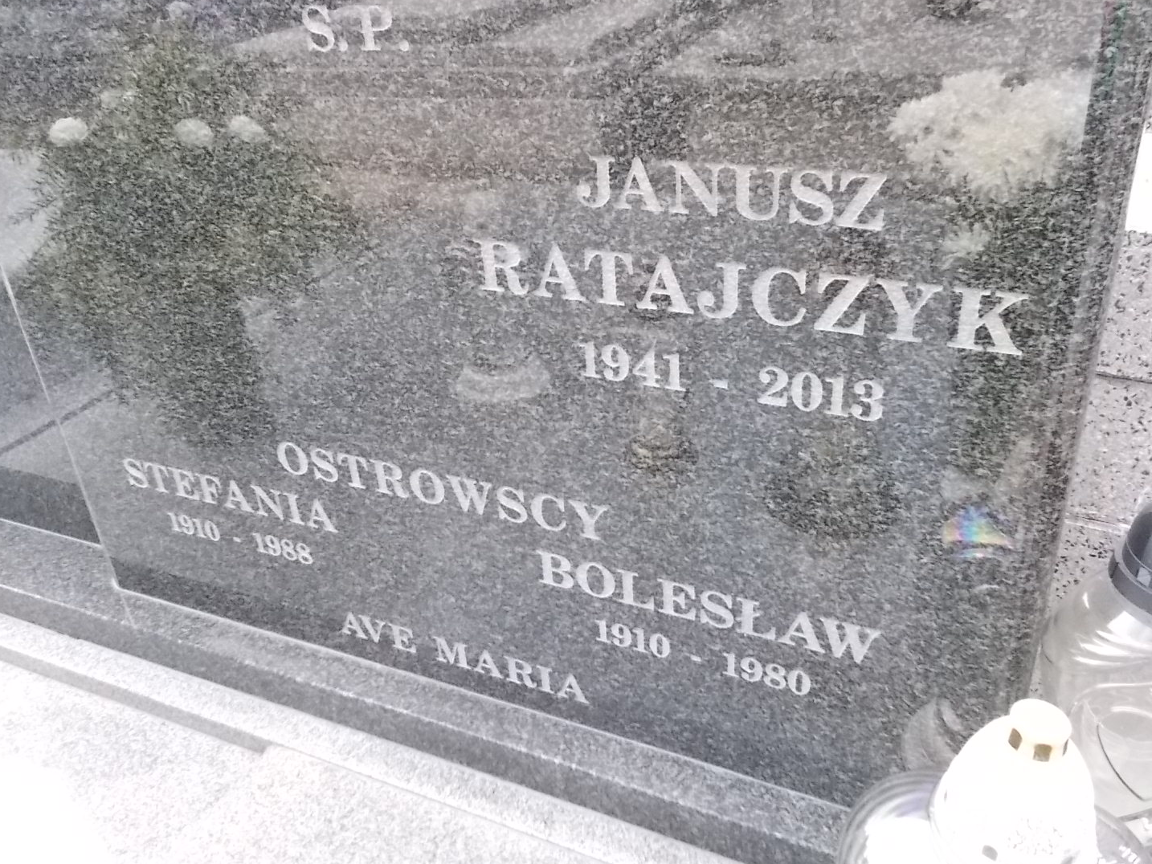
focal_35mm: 29
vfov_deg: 48.2
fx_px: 965
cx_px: 599
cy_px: 406
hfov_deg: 61.6
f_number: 3.2
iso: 400
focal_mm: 4.6
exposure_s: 1/400
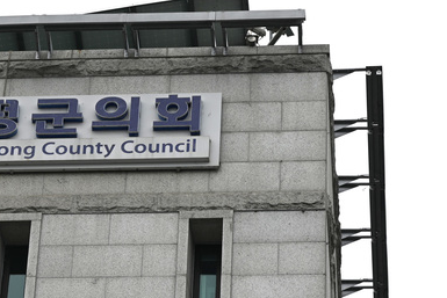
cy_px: 120
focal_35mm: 218
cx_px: 120
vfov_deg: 6.3
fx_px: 2708
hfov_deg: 9.4
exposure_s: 1/320
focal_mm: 120
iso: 100
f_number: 6.3
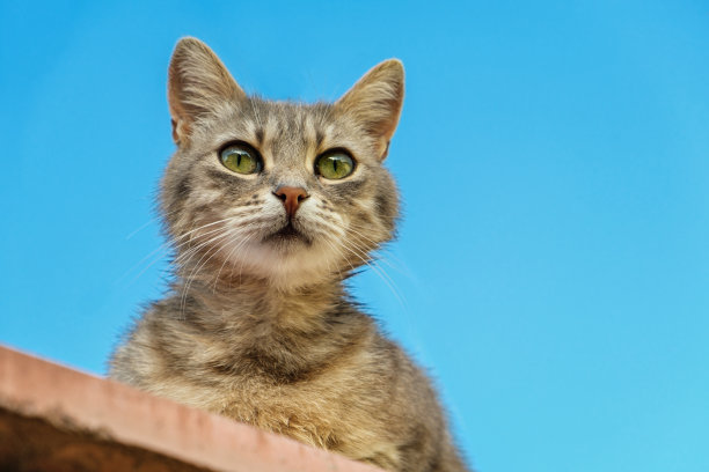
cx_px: 354
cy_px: 236
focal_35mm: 83
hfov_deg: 24.5
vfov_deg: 16.5
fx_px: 1635
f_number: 4
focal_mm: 55
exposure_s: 1/250
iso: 160
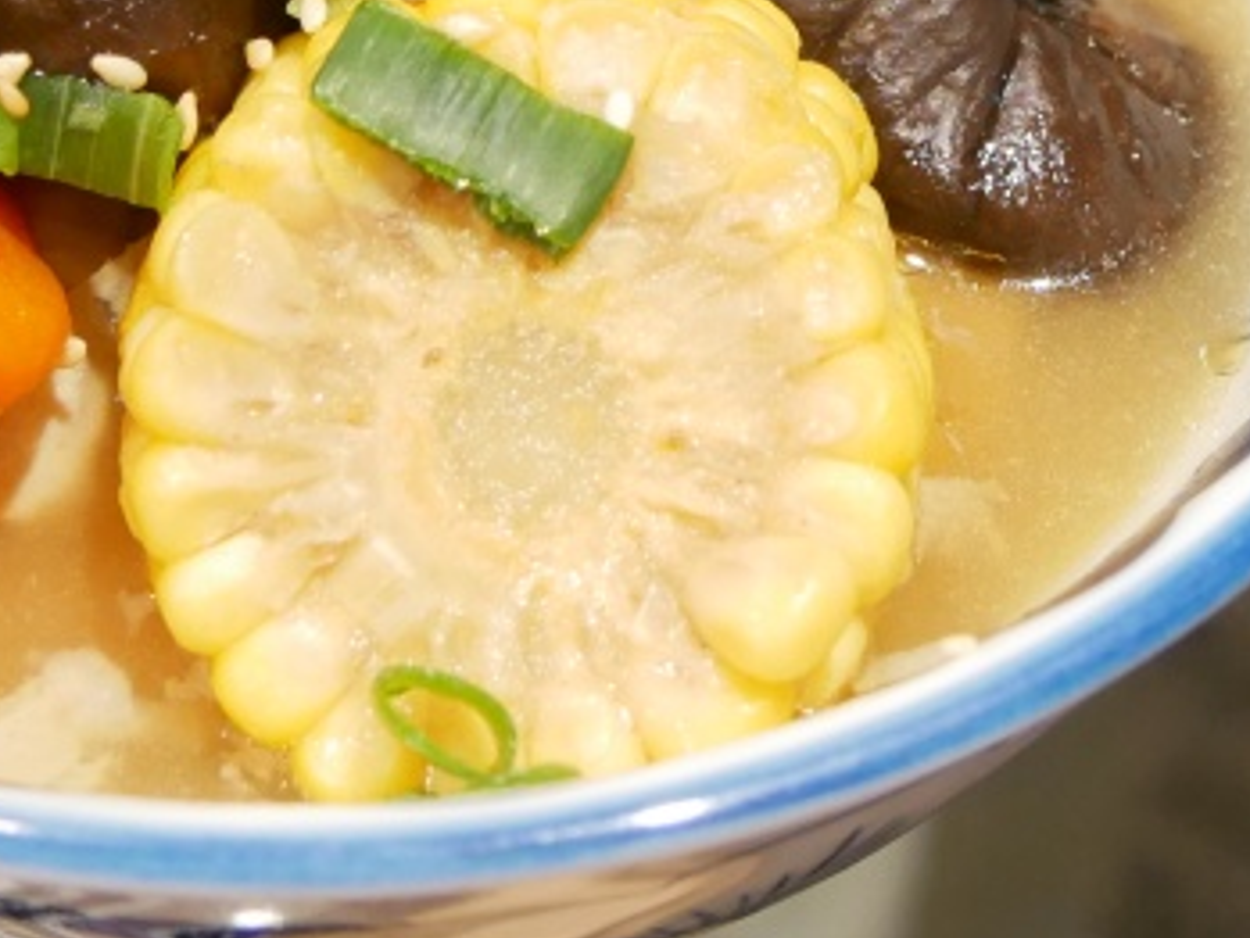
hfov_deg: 16.7
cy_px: -313
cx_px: 1064
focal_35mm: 117
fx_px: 4226
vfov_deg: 12.3
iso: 1000
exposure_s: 1/60
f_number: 3.7
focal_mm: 17
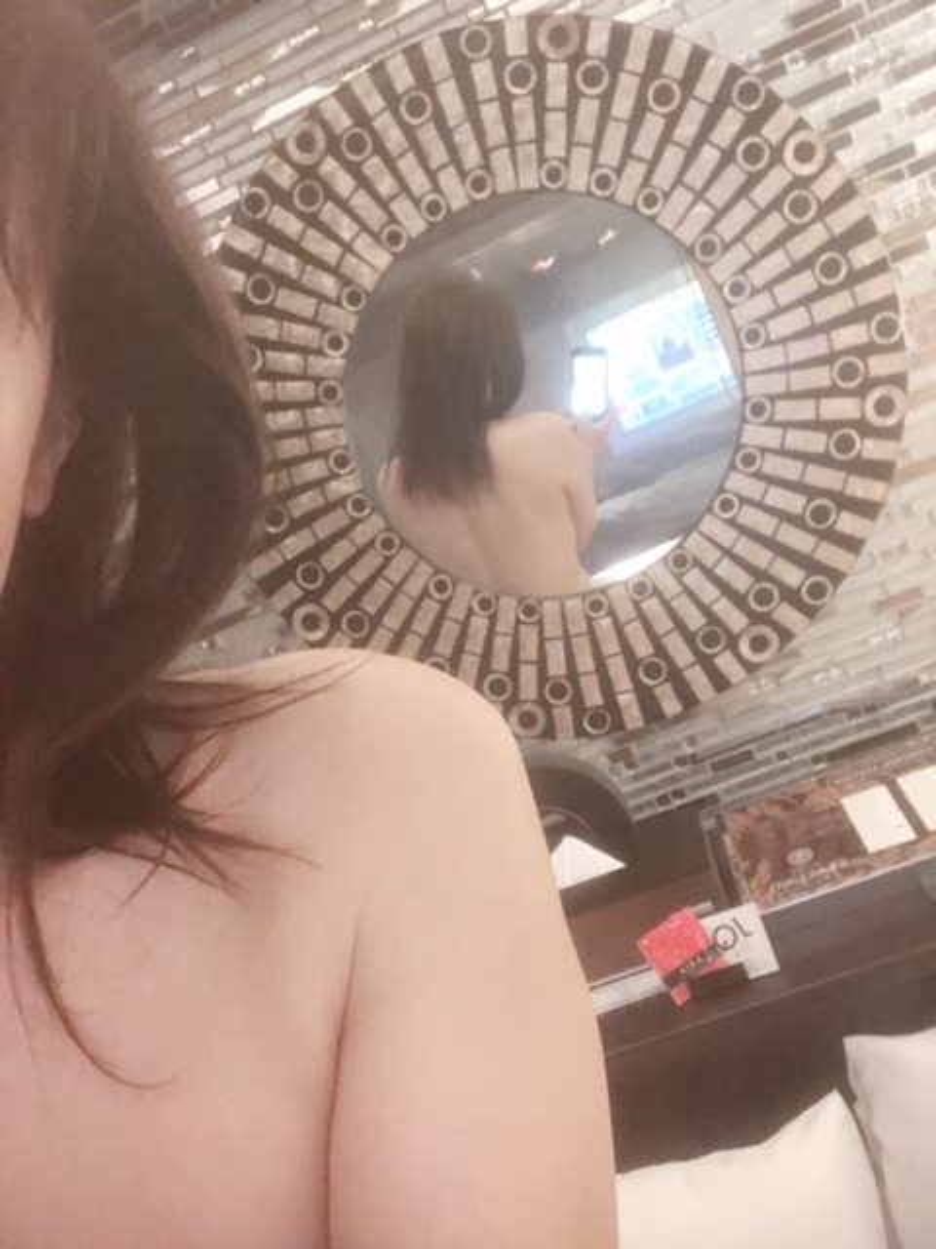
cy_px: 624
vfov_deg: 56.8
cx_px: 468
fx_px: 1154
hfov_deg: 44.2
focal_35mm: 32
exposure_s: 1/33
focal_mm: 2.87
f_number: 2.2
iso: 1250
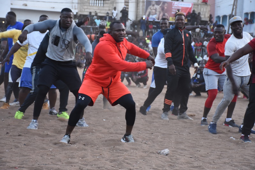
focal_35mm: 93
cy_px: 85
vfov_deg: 14.7
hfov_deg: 21.9
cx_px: 128
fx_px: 659
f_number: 5
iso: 1000
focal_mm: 62
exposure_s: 1/100
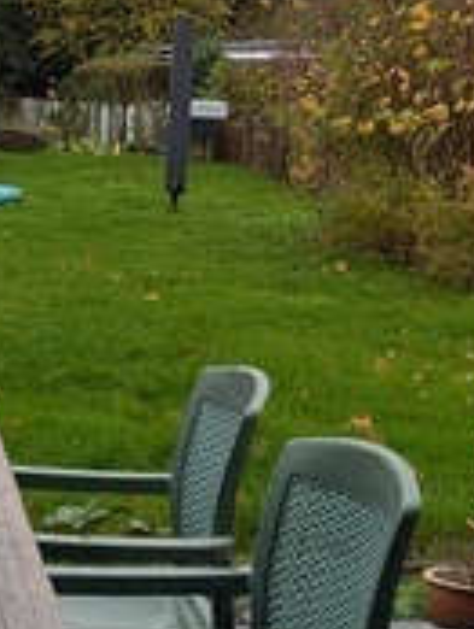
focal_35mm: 106
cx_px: -137
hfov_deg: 13.5
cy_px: 98
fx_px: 1931
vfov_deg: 18.3
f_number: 1.68
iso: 25
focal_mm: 6.9
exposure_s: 1/70.7
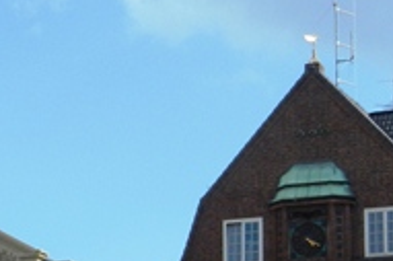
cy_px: 257
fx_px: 1712
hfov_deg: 13.1
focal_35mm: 157
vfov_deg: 8.7
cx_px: 115
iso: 160
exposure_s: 1/800
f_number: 4.2
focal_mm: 8.2
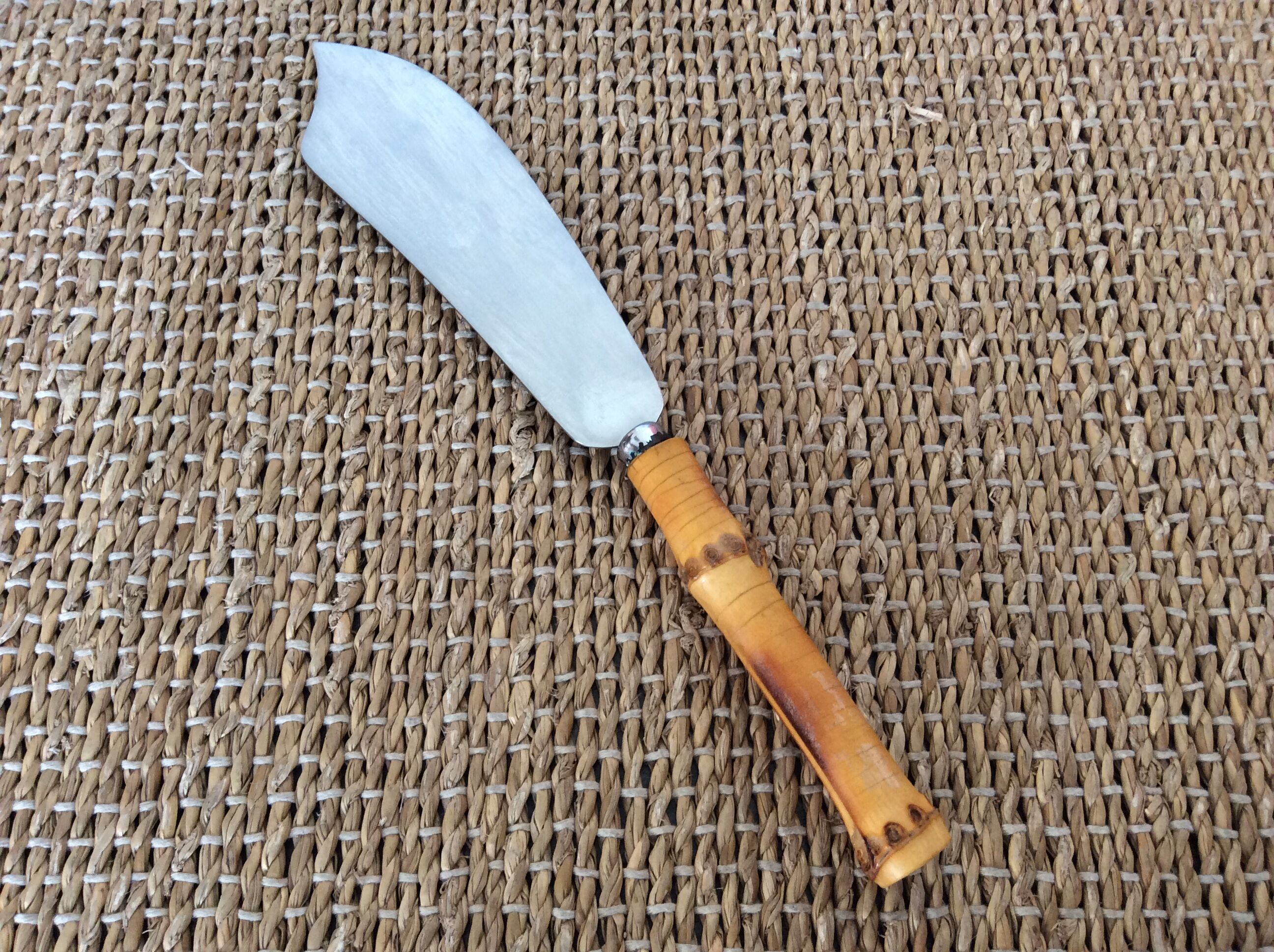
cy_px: 476
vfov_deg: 44.1
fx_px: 1176
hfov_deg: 56.9
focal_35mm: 32
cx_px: 637
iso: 100
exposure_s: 1/24
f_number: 2.4
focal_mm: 3.3
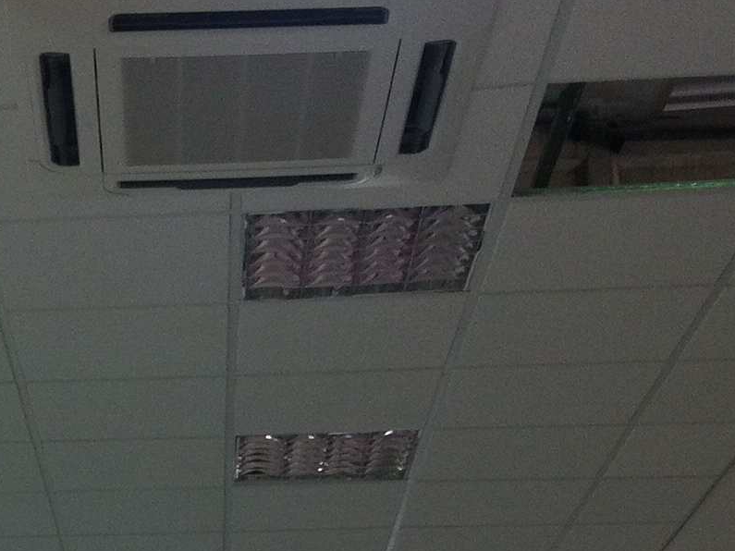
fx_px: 2420
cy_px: 682
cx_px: -85
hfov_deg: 16.7
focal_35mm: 114
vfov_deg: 12.6
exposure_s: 1/60
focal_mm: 3.85
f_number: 2.8
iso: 100
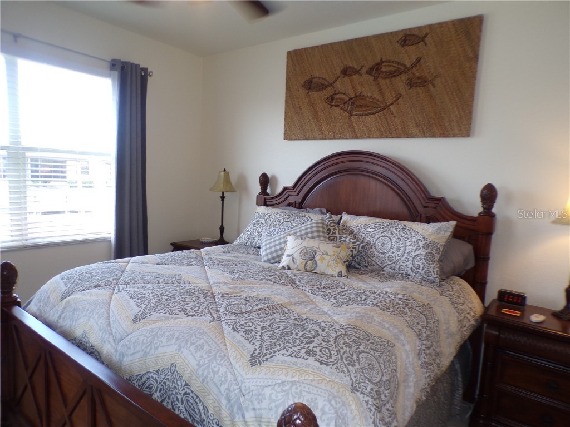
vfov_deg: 56.8
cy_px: 214
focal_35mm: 24
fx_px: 395
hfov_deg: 71.6
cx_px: 285
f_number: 3
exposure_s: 1/34
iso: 90
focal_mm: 4.3
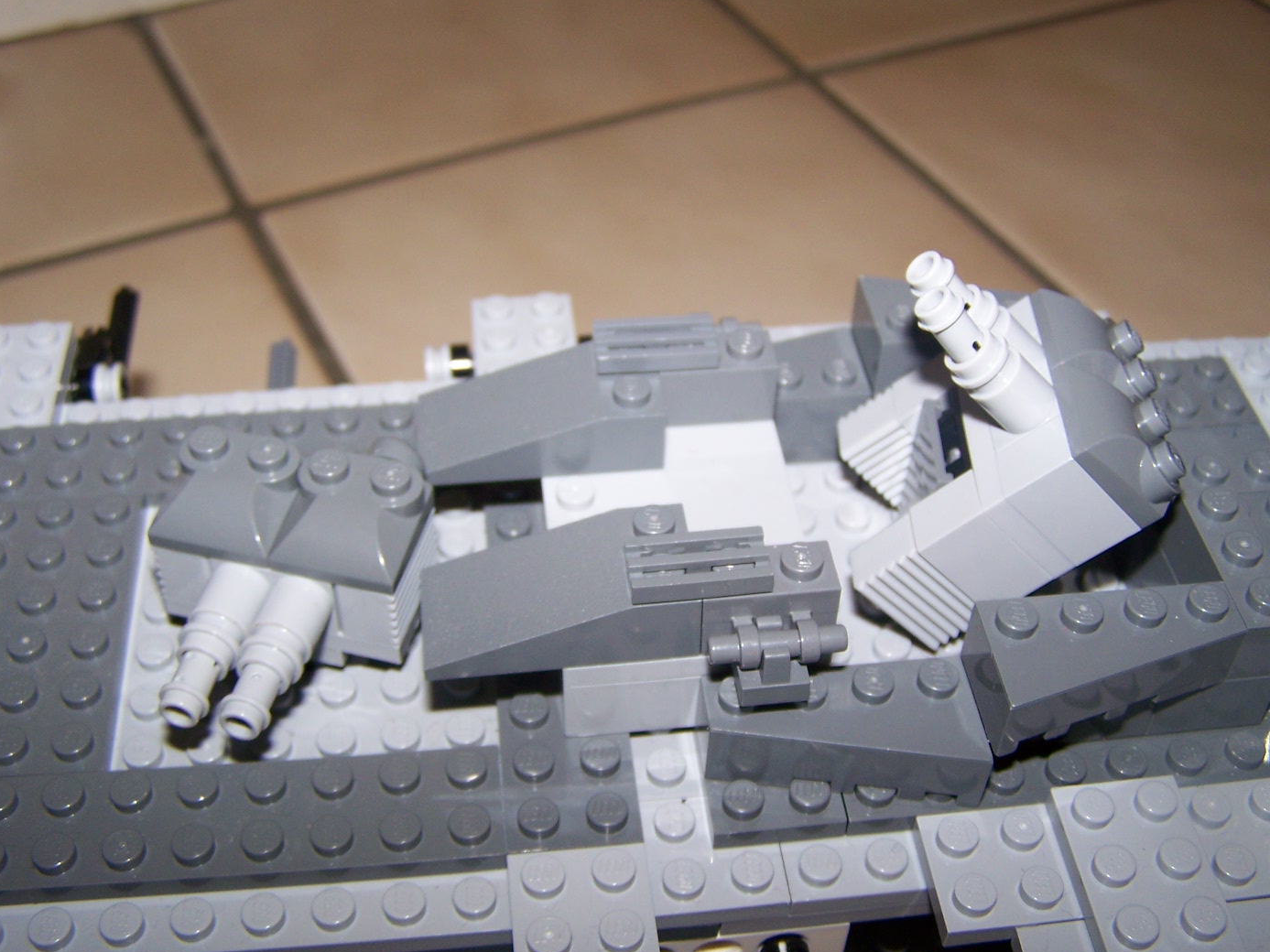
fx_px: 1504
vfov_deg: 35.1
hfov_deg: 45.7
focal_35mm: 41
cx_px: 680
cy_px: 482
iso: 80
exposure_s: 1/60
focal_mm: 6.3
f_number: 2.8
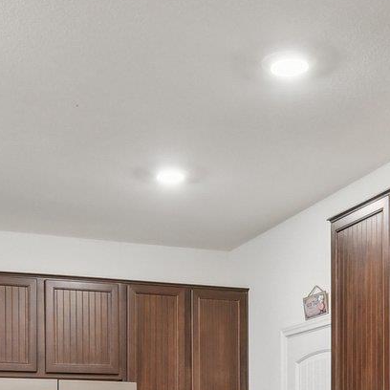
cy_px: 393
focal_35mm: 64
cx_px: 225
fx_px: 816
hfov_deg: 26.9
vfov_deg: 25.5
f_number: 8
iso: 400
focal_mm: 10
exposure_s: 1/6
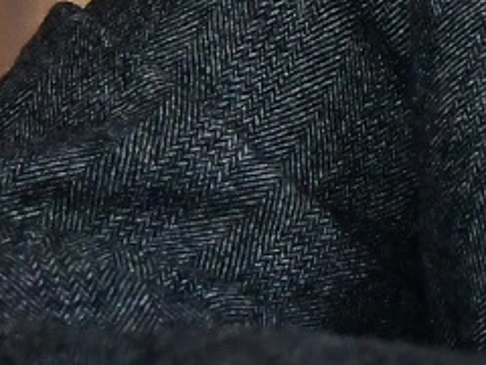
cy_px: -296
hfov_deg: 6.6
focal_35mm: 281
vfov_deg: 5.2
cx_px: 1229
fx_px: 3945
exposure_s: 1/640
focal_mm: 26
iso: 4500
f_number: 2.8
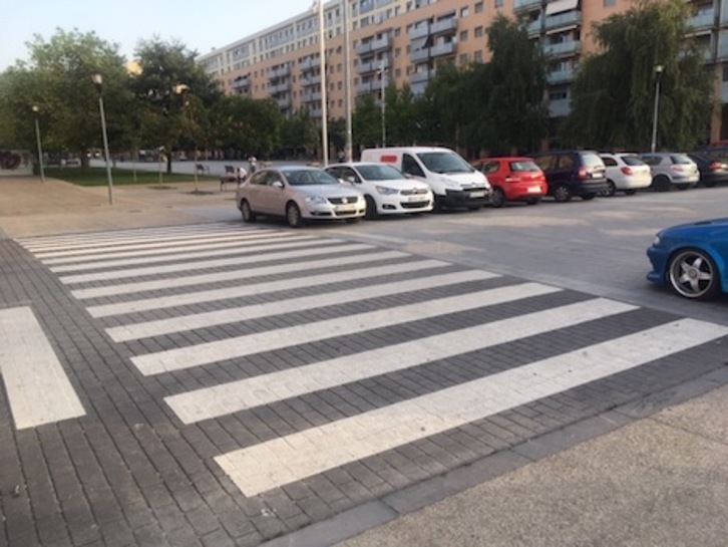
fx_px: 610
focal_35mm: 29
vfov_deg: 48.3
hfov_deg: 61.6
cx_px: 364
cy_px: 274
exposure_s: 1/199
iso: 25
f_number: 2.2
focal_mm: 4.15
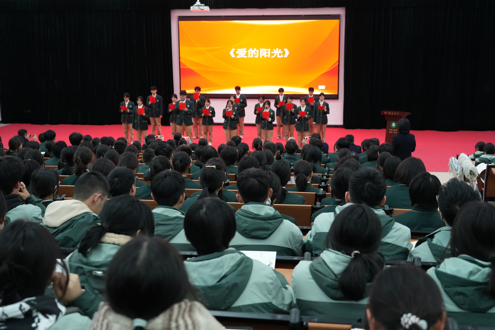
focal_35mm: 42
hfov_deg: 46.4
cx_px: 248
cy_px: 165
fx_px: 577
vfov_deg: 31.9
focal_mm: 42
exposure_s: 1/160
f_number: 4
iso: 5000
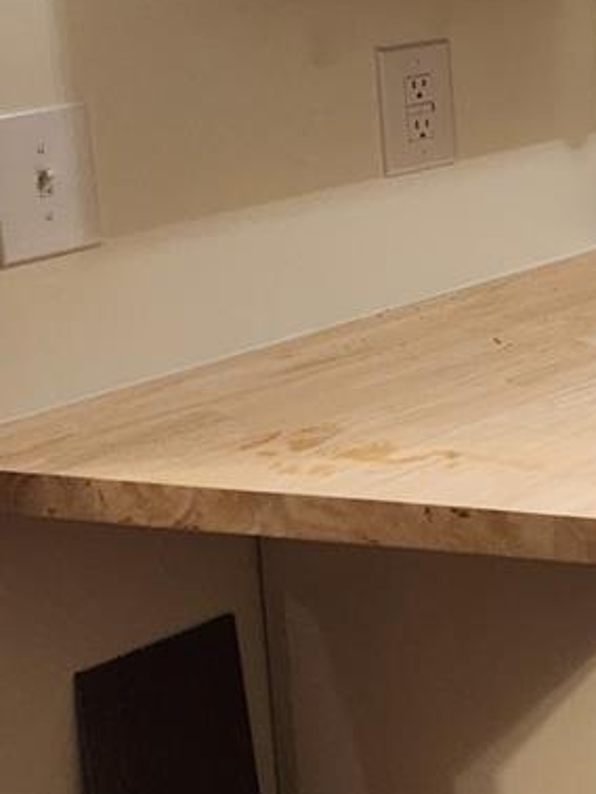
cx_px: 827
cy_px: 103
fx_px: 1674
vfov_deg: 25.9
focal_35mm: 73
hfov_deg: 18.4
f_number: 1.8
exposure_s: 1/120
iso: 1000
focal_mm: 5.4
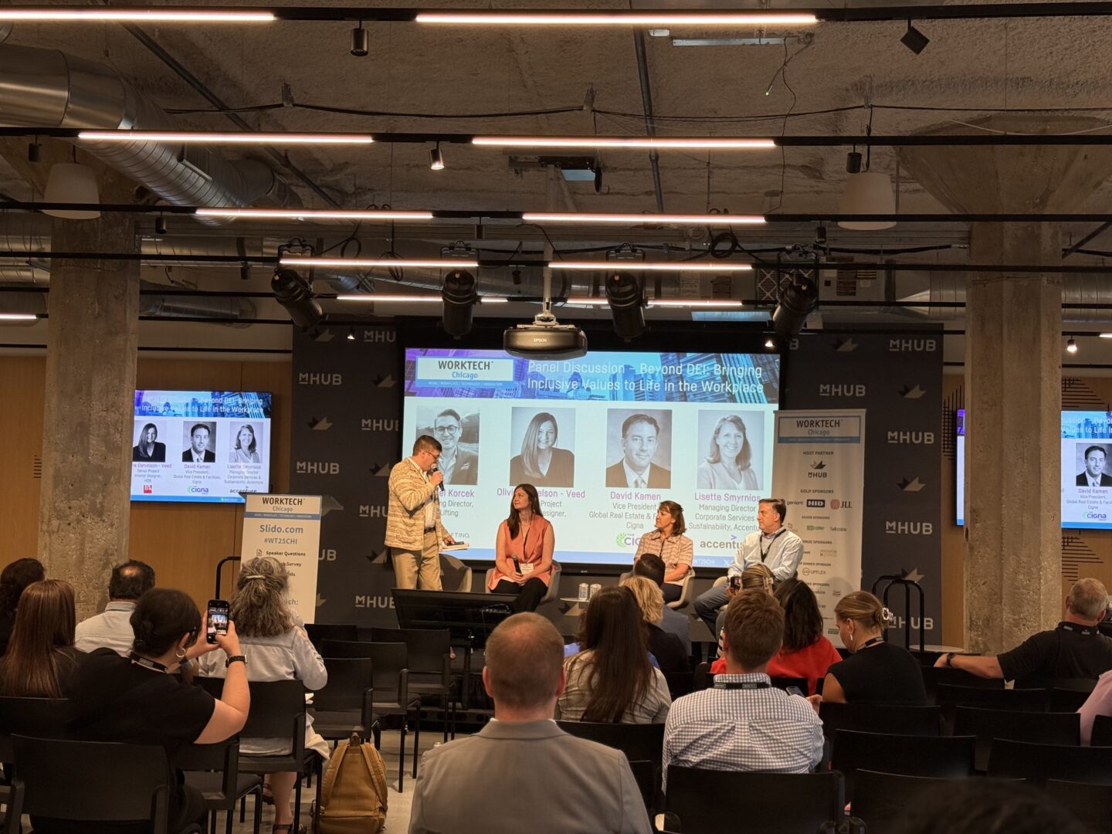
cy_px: 417
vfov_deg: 30.3
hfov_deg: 39.7
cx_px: 556
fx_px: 1542
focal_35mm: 48
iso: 125
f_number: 1.78
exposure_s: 1/150
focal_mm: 6.76
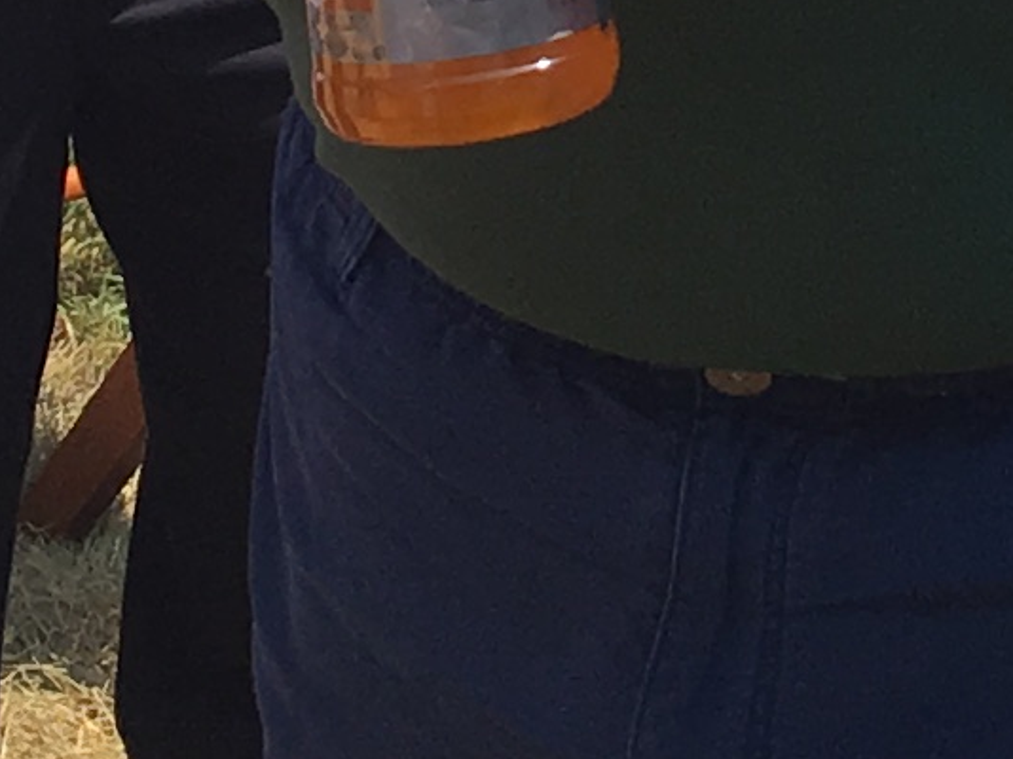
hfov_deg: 9.0
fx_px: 6406
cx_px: 990
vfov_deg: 6.3
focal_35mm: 219
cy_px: -1408
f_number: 2.2
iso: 25
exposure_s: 1/1040
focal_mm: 4.15
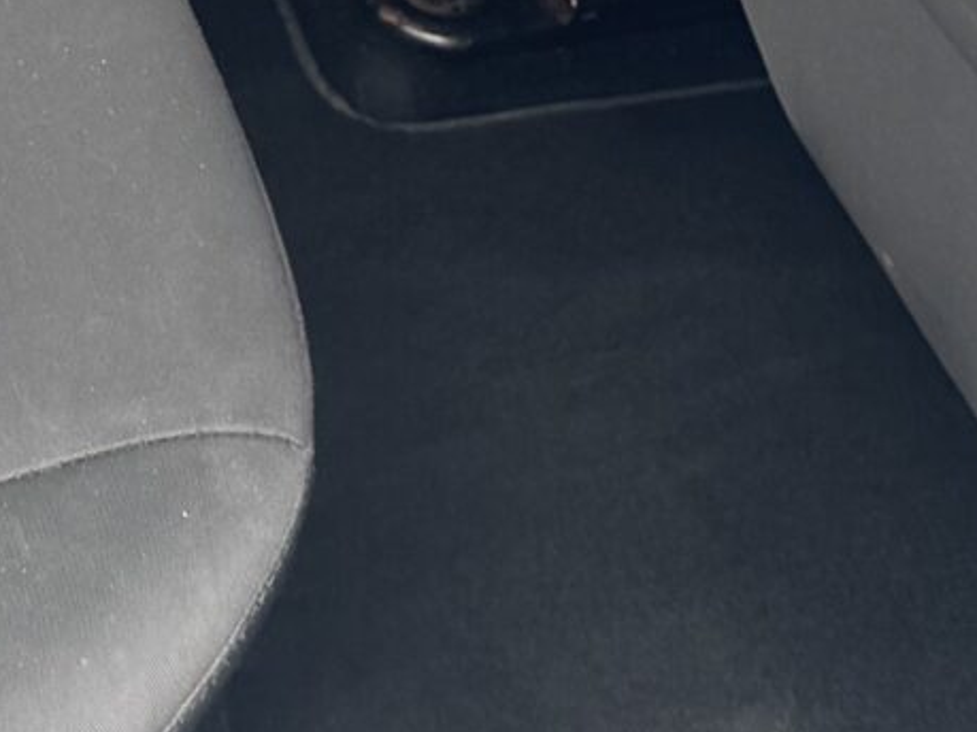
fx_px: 3781
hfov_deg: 14.4
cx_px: -128
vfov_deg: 10.2
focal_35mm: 134
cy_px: -723
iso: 80
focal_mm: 6.76
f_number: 1.78
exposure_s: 1/121
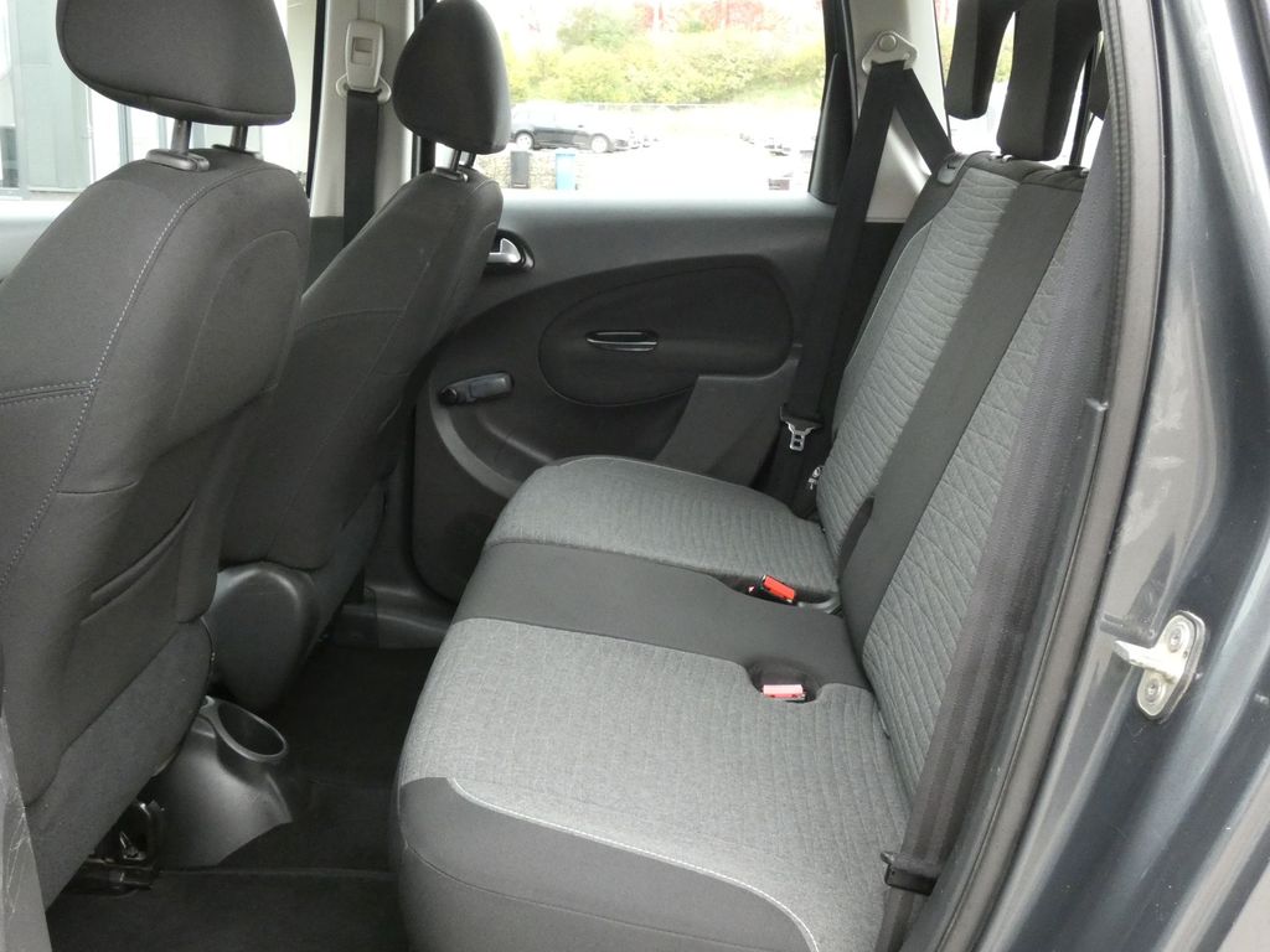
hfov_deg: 51.4
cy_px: 476
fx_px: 1321
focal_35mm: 36
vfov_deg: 39.7
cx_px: 635
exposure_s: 1/80
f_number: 5.6
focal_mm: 6.5
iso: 800
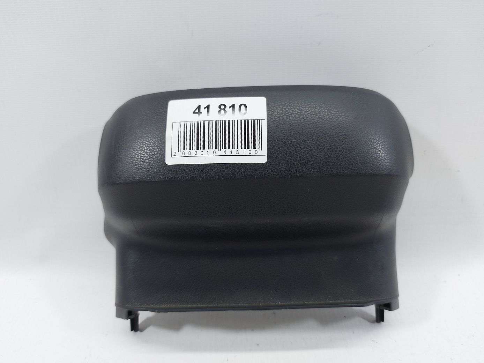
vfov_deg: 56.8
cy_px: 182
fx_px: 336
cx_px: 242
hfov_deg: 71.6
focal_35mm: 24
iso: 64
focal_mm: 5.23
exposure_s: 1/60
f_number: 1.8
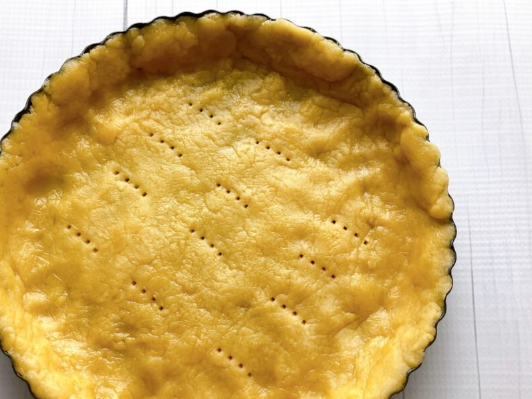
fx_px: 553
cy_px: 255
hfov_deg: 51.1
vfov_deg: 39.3
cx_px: 221
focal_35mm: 36
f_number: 1.8
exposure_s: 1/100
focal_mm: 3.99
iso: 40
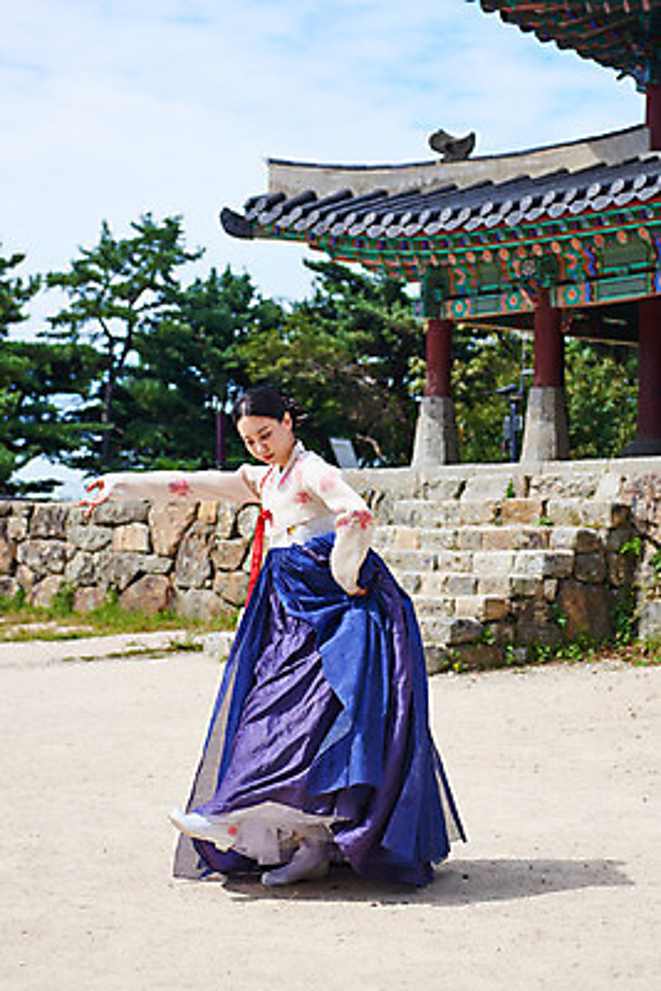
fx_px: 1926
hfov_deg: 19.5
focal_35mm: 70
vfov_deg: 28.8
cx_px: 330
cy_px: 496
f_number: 4.5
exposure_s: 1/800
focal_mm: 70
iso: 100
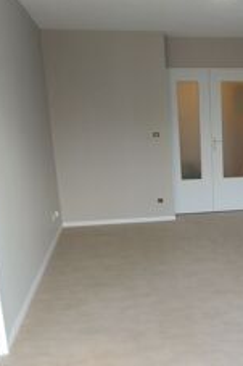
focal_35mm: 47
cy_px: 259
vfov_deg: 41.1
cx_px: 237
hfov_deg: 27.2
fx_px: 477
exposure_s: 1/50
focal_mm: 3.94
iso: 160
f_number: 1.9
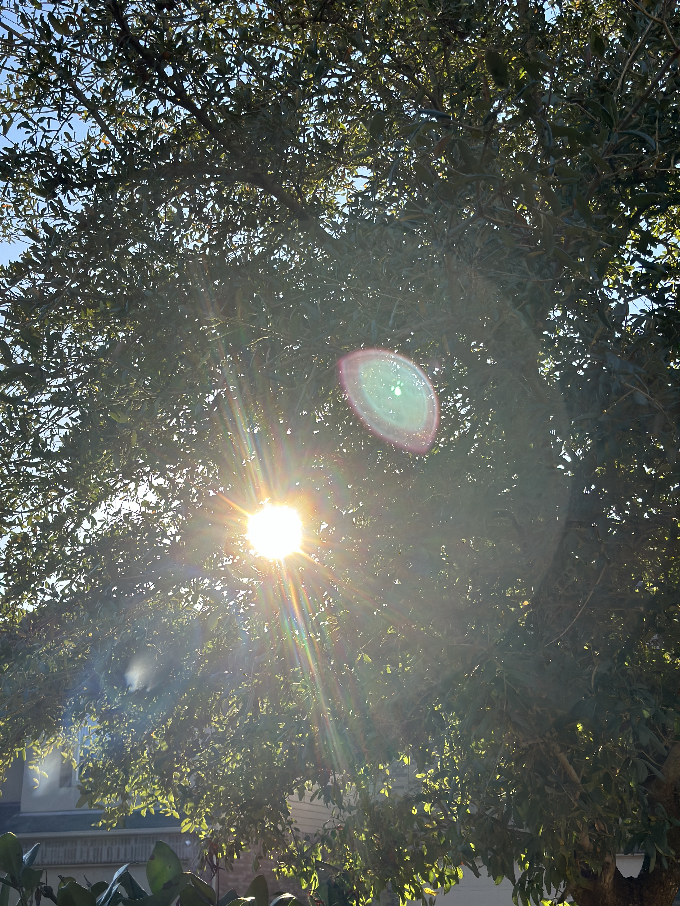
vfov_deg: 39.7
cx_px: 340
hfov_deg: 30.3
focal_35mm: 48
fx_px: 1257
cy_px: 453
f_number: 1.78
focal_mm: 6.86
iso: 80
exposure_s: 1/2358
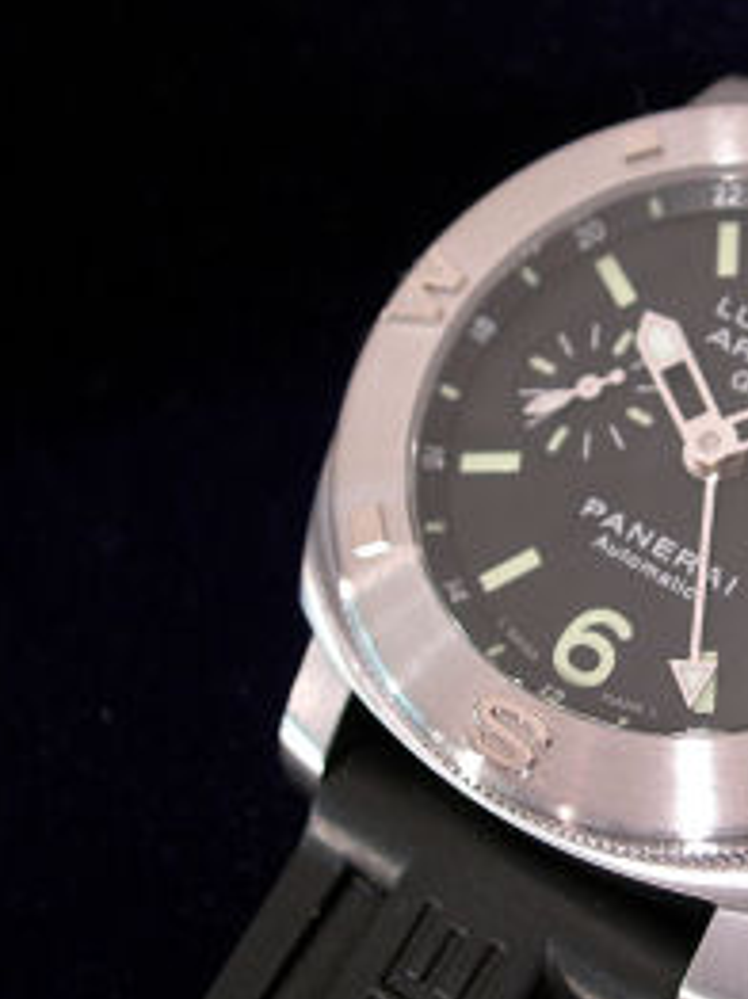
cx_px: 687
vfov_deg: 25.0
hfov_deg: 18.5
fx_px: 2251
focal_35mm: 78
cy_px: 442
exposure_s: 1/3.5
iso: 51
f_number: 3.2
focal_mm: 10.6
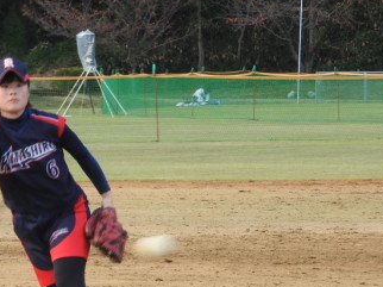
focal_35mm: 373
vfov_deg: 4.0
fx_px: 4124
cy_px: 238
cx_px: 90
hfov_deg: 5.3
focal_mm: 35.8
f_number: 5.3
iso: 125
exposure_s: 1/60
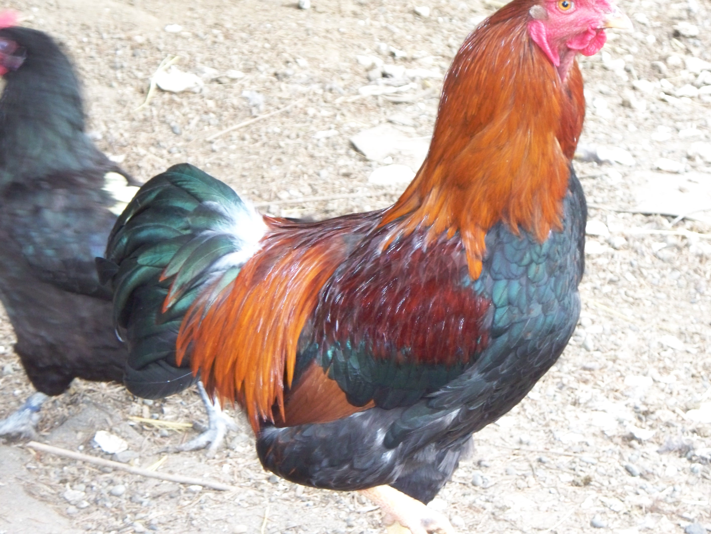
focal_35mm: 105
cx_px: 356
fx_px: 2158
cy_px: 267
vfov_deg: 14.1
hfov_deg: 18.7
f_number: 3.8
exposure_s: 1/100
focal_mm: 22.05
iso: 400
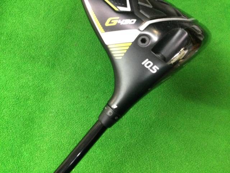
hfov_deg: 58.4
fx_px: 206
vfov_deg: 45.4
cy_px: 86
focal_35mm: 31
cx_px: 115
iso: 200
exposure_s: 1/30
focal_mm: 3.3
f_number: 2.4
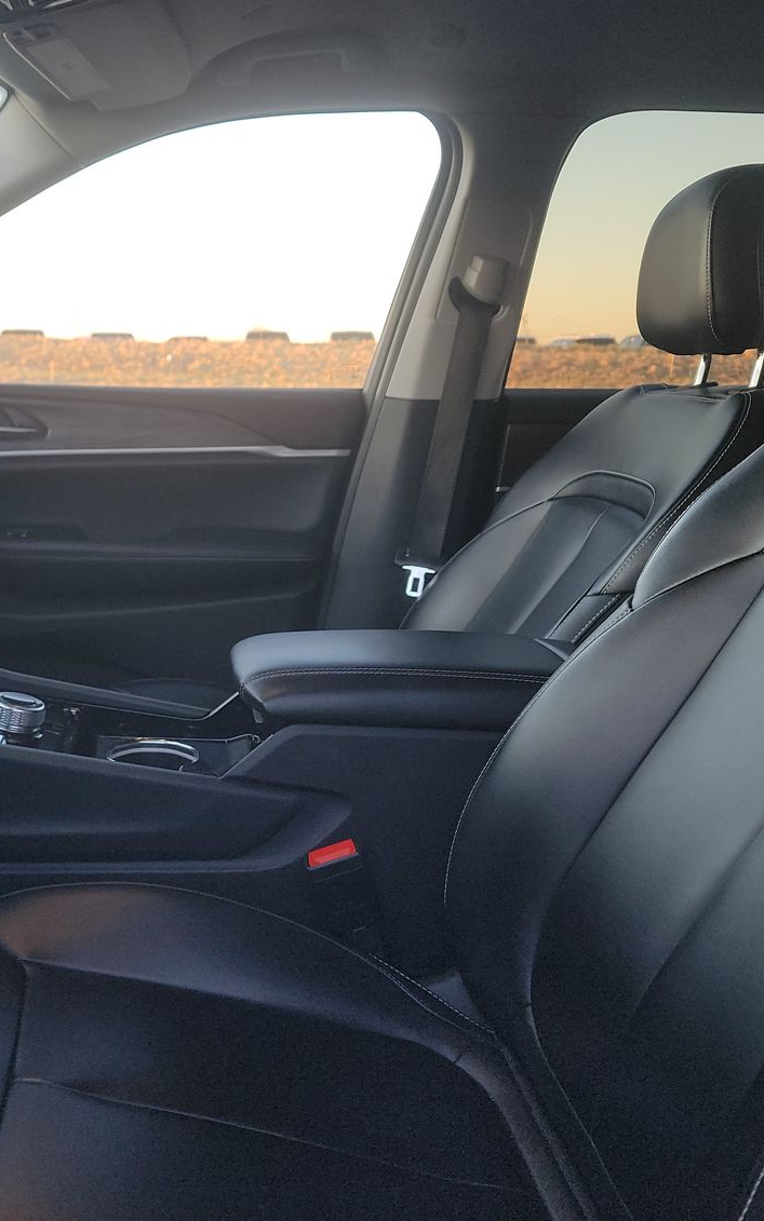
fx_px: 1199
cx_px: 193
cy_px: 595
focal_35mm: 36
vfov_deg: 54.0
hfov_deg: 34.6
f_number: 1.8
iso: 141
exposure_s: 1/59
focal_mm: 6.7
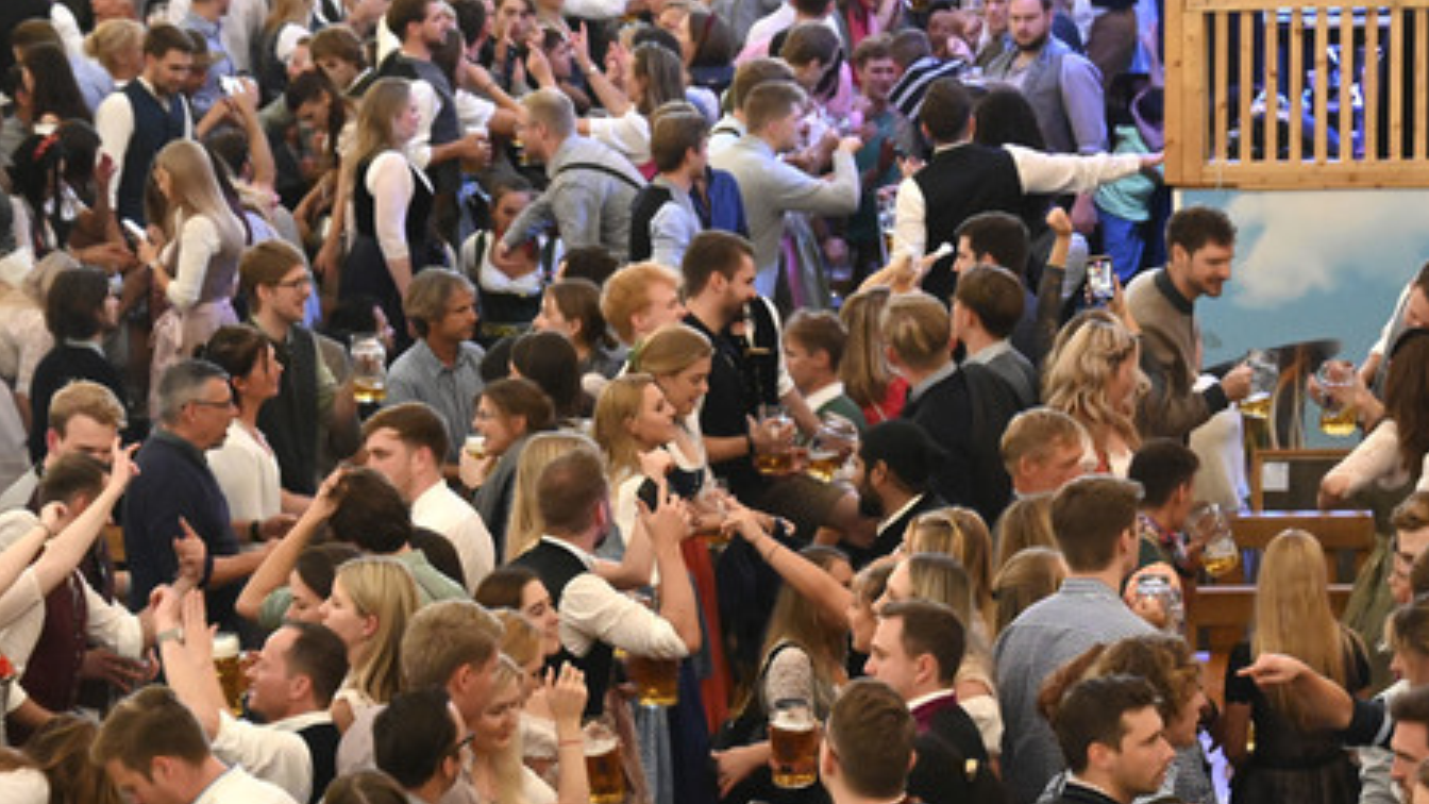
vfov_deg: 7.5
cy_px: 469
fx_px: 6101
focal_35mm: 161
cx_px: 714
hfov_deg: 13.4
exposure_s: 1/125
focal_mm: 102
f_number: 6.3
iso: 12800
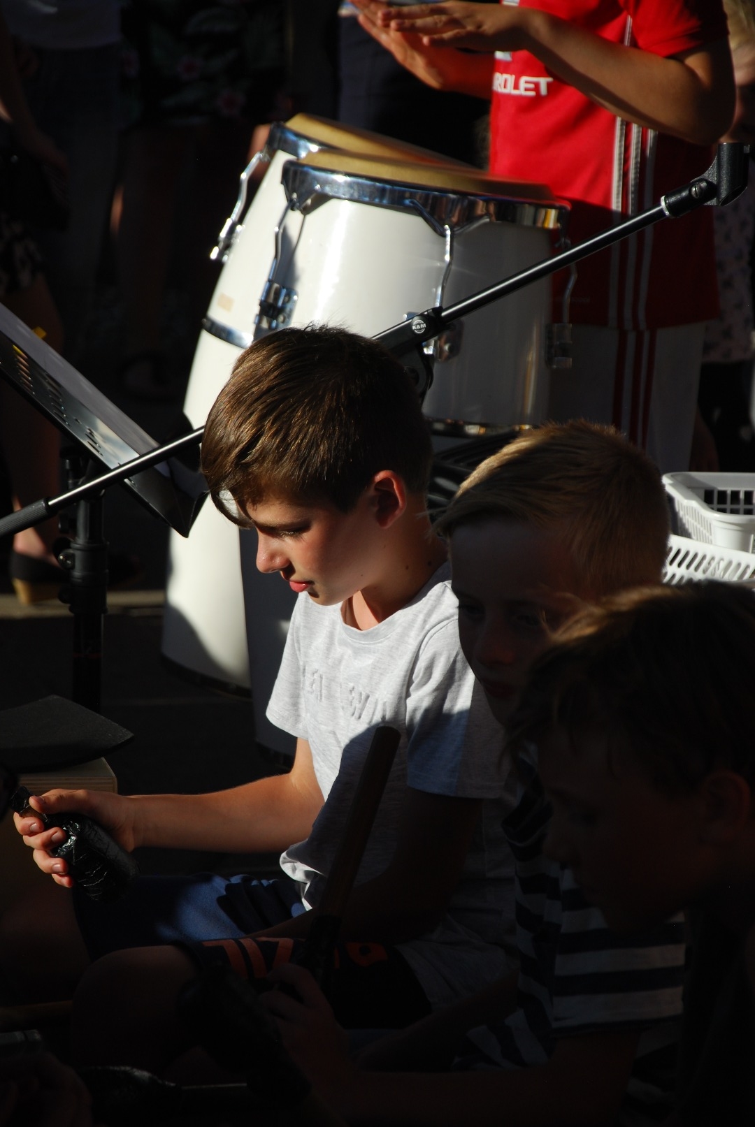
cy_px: 564
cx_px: 378
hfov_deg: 8.7
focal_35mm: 158
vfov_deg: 13.0
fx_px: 4939
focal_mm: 105
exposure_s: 1/800
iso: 200
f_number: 5.6
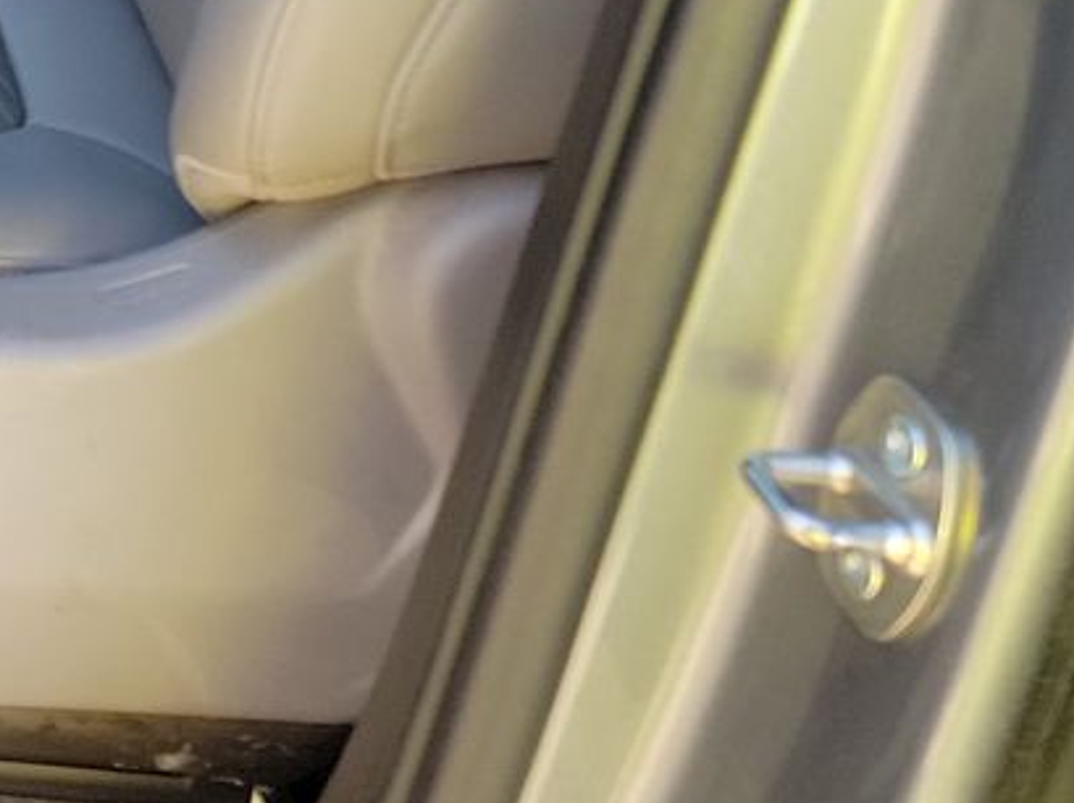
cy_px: -517
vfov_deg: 14.3
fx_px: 2914
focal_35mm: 94
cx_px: -806
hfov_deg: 17.4
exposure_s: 1/59
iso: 69
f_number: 1.8
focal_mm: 6.7
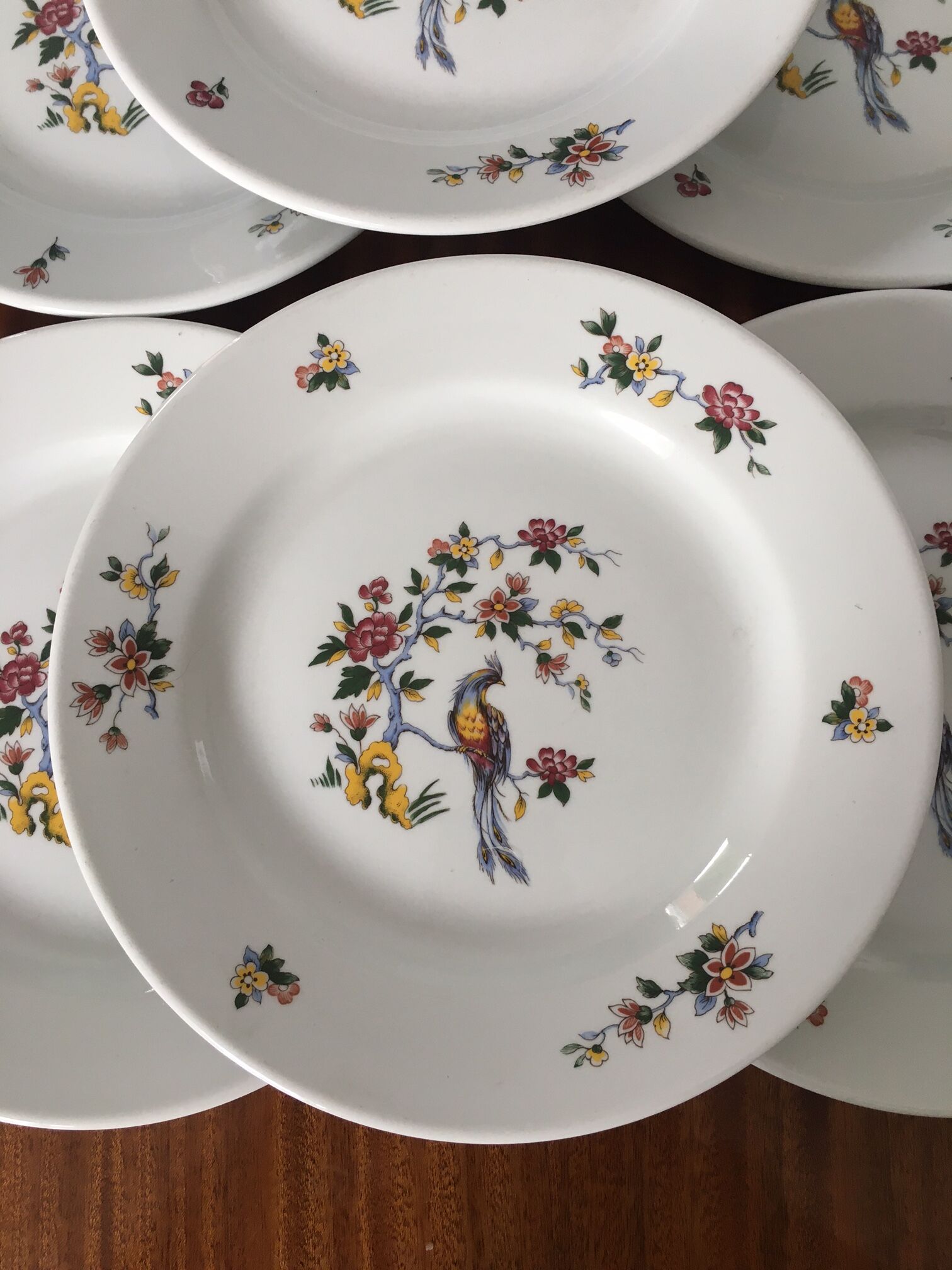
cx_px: 476
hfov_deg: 48.2
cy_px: 635
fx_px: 1063
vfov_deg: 61.7
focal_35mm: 29
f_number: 2.2
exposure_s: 1/33
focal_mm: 4.15
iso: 64
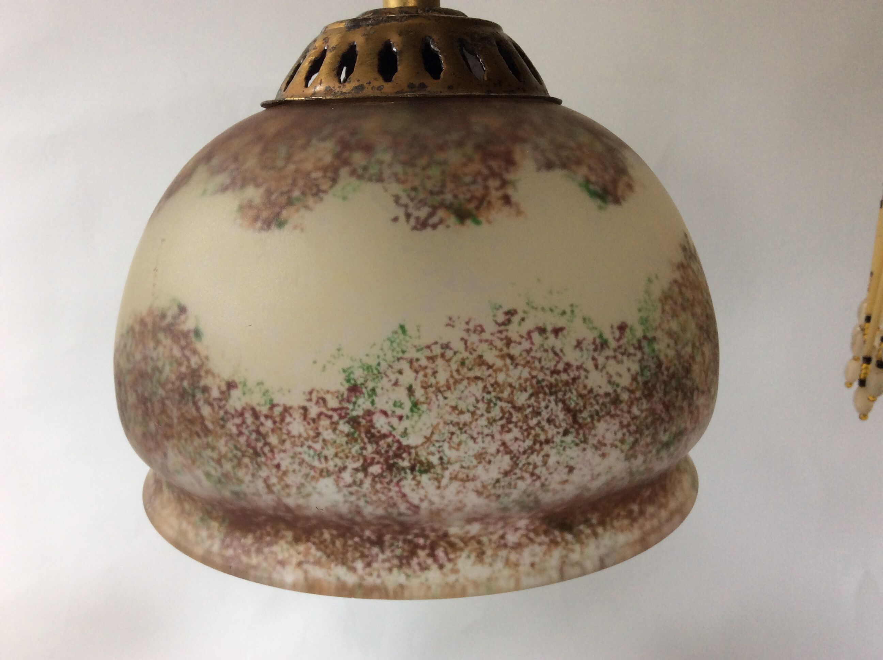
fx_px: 815
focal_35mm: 32
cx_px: 442
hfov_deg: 56.9
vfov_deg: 44.1
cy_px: 330
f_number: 2.4
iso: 32
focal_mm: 3.3
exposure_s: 1/50
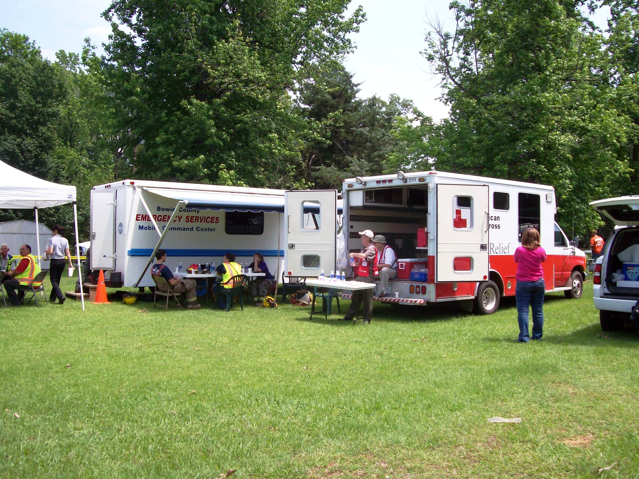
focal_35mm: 37
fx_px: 683
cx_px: 313
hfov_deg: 50.1
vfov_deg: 38.7
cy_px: 235
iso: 80
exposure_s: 1/277
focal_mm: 6
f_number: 4.8
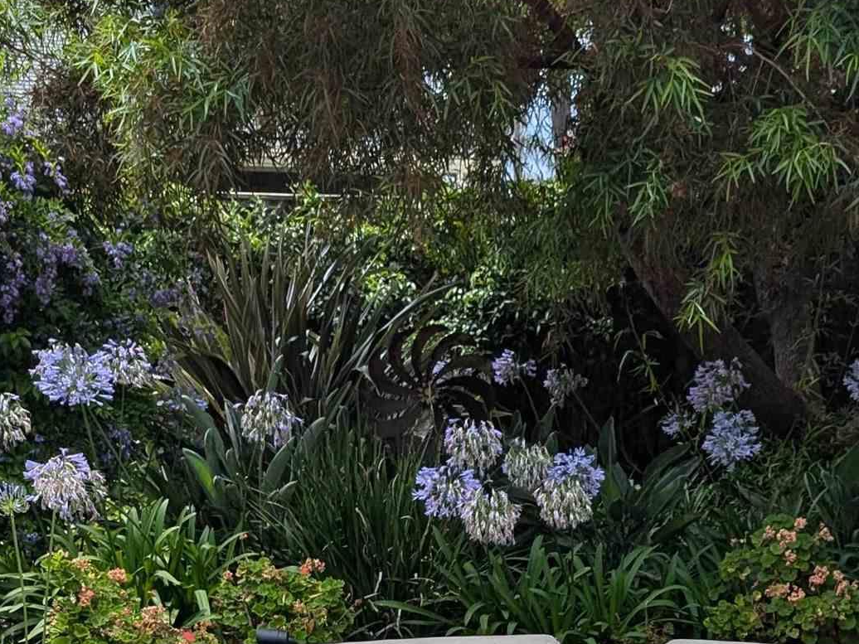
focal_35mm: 71
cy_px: 825
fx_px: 1762
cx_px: 682
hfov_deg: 26.9
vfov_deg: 19.2
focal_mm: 6.9
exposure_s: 1/648
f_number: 1.68
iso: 18
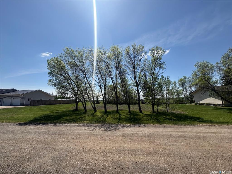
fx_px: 94
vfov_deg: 85.7
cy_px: 87
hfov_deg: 102.1
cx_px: 116
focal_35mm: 14
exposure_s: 1/1880
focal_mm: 2.22
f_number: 2.2
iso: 40
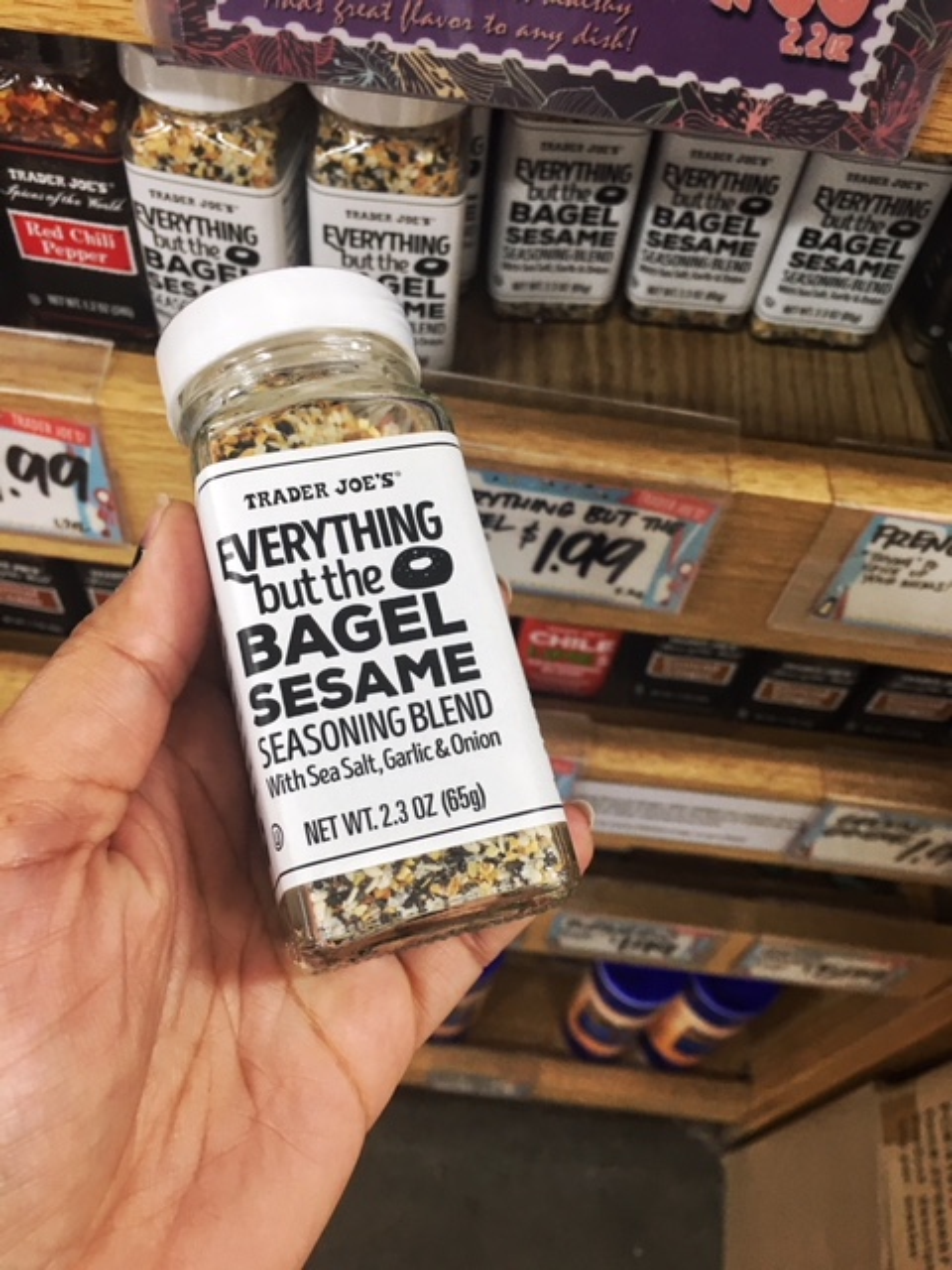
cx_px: 476
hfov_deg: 48.2
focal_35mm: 29
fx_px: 1063
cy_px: 635
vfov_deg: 61.7
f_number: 2.2
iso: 80
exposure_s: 1/30
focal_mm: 4.15
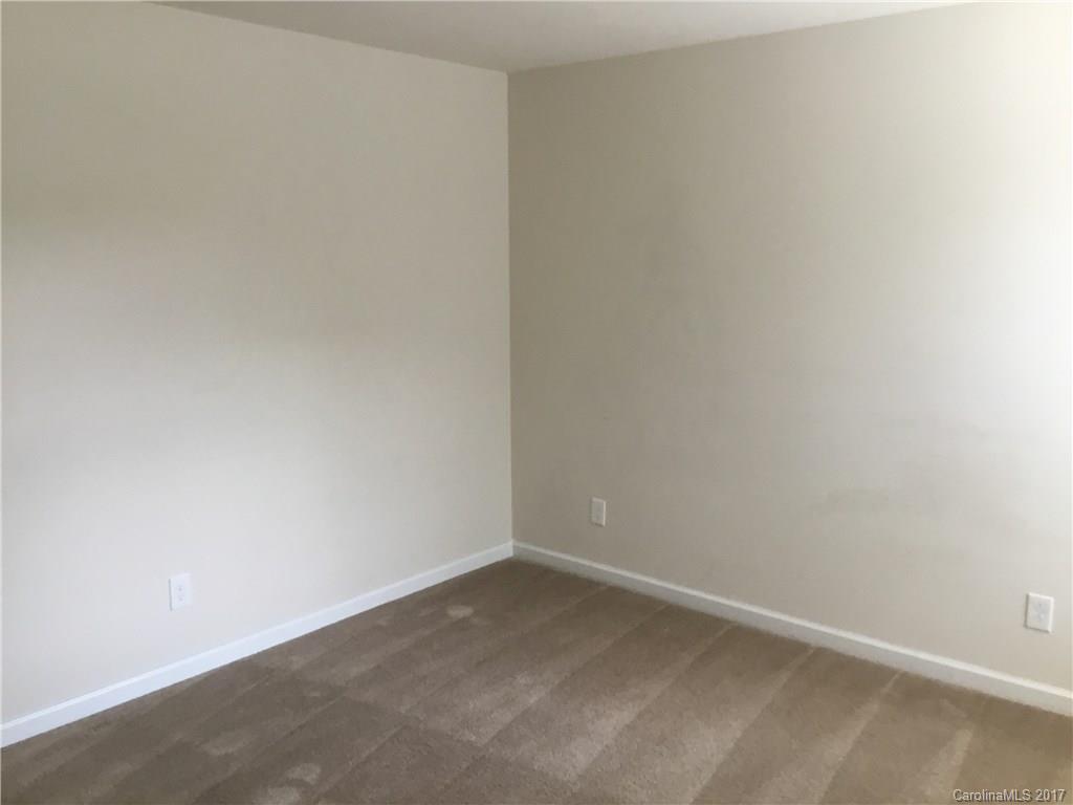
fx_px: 961
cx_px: 536
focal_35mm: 31
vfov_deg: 45.4
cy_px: 402
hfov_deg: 58.4
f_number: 2.4
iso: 25
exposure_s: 1/30
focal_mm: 3.3
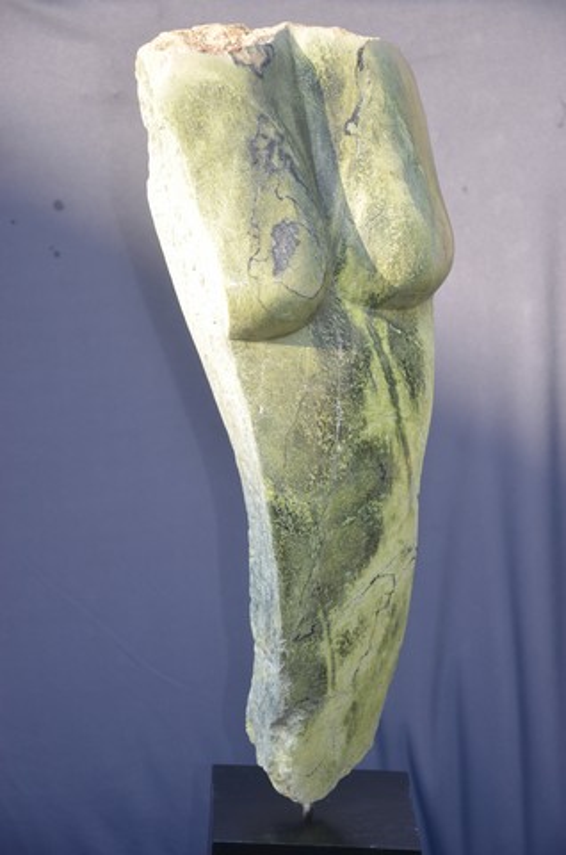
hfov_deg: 12.1
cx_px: 283
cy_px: 428
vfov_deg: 18.2
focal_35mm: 112
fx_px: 2664
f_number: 6.3
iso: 320
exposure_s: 1/250
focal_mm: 75
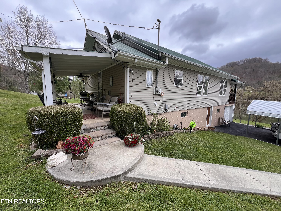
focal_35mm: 13
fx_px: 106
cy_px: 106
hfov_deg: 106.2
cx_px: 140
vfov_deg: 89.9
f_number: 1.8
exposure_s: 1/306
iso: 32
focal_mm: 1.57
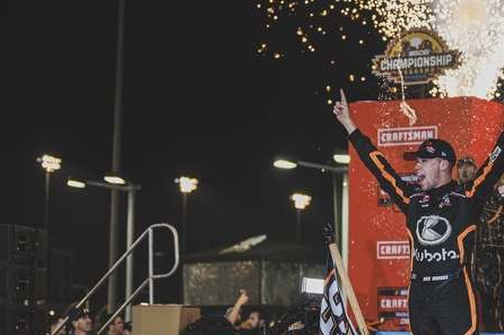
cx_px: 409
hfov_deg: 15.9
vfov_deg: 10.7
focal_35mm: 128
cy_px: 204
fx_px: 1789
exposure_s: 1/400
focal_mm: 72
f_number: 2.8
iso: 500
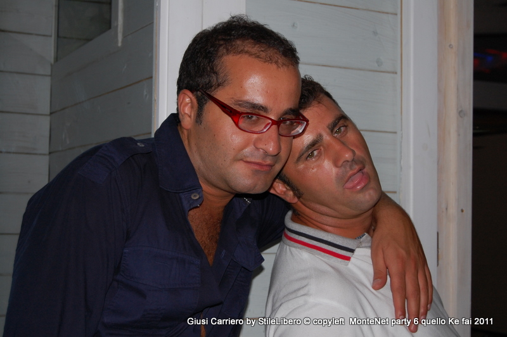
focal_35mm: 60
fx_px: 844
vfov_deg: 22.6
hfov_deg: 33.4
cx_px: 254
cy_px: 168
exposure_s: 1/60
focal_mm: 40
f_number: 5
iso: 400
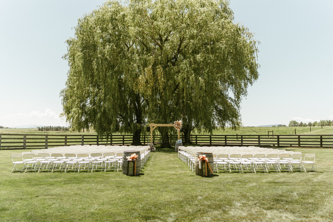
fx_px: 324
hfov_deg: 54.4
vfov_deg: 37.9
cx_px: 166
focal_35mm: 35
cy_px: 111
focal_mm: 35
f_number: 1.8
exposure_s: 1/3200
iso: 80
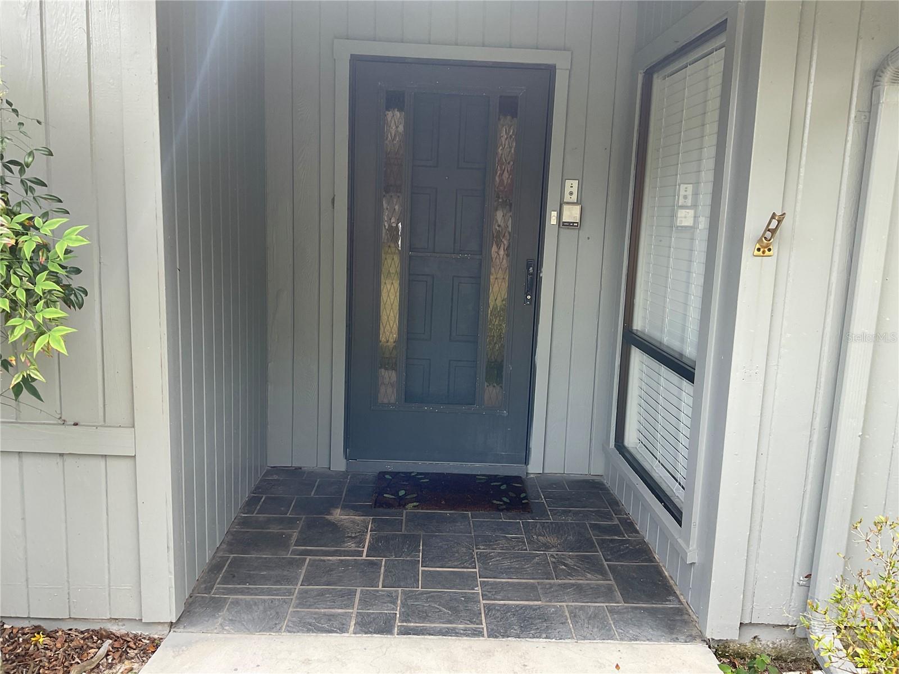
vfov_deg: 48.2
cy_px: 337
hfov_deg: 61.7
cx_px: 450
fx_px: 753
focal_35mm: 29
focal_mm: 3
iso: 20
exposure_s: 1/122
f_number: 1.8
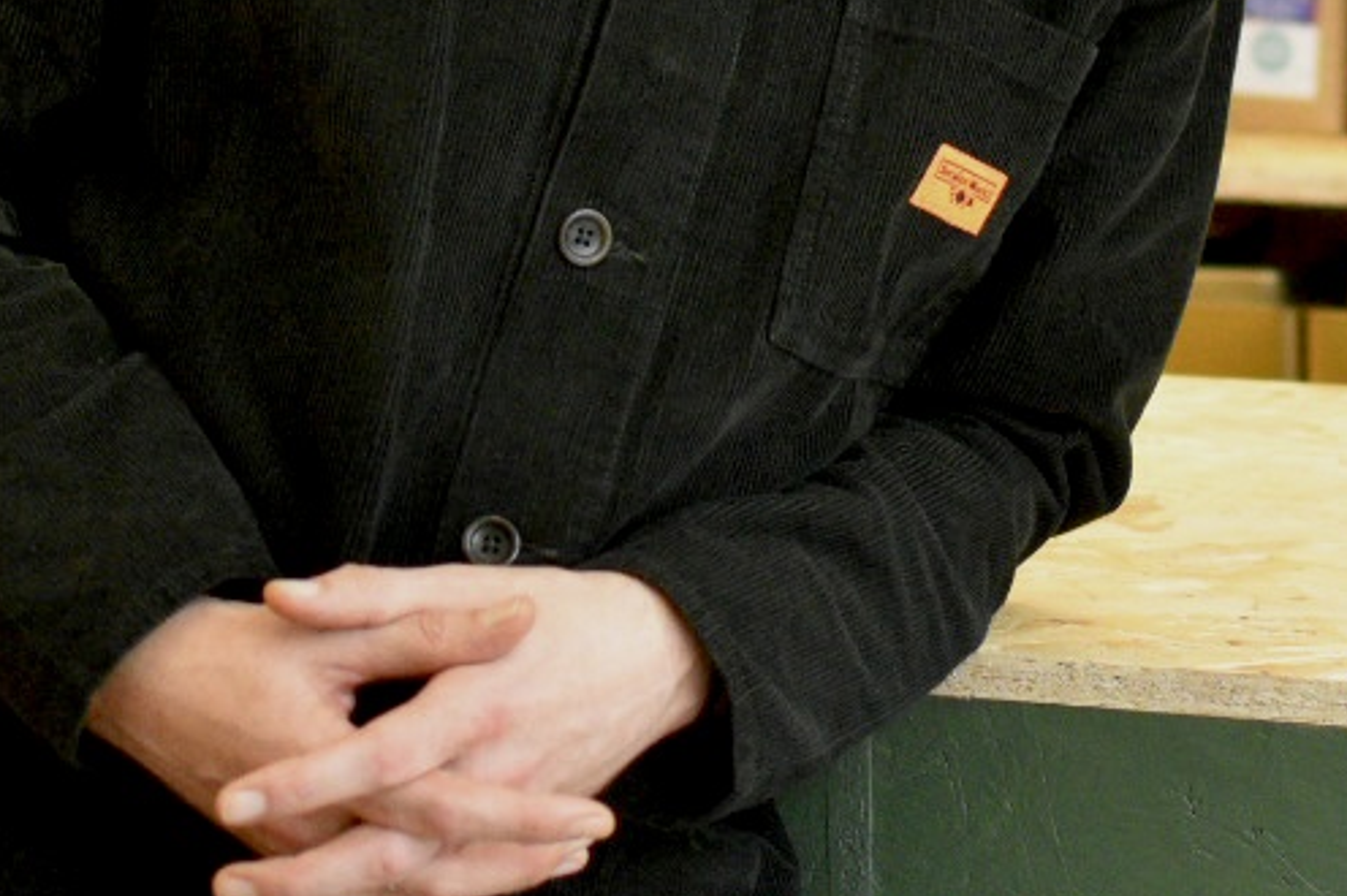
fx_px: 6418
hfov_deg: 12.0
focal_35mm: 172
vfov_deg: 7.9
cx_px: 801
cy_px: -163
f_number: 2
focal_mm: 35
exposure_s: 1/400
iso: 3200
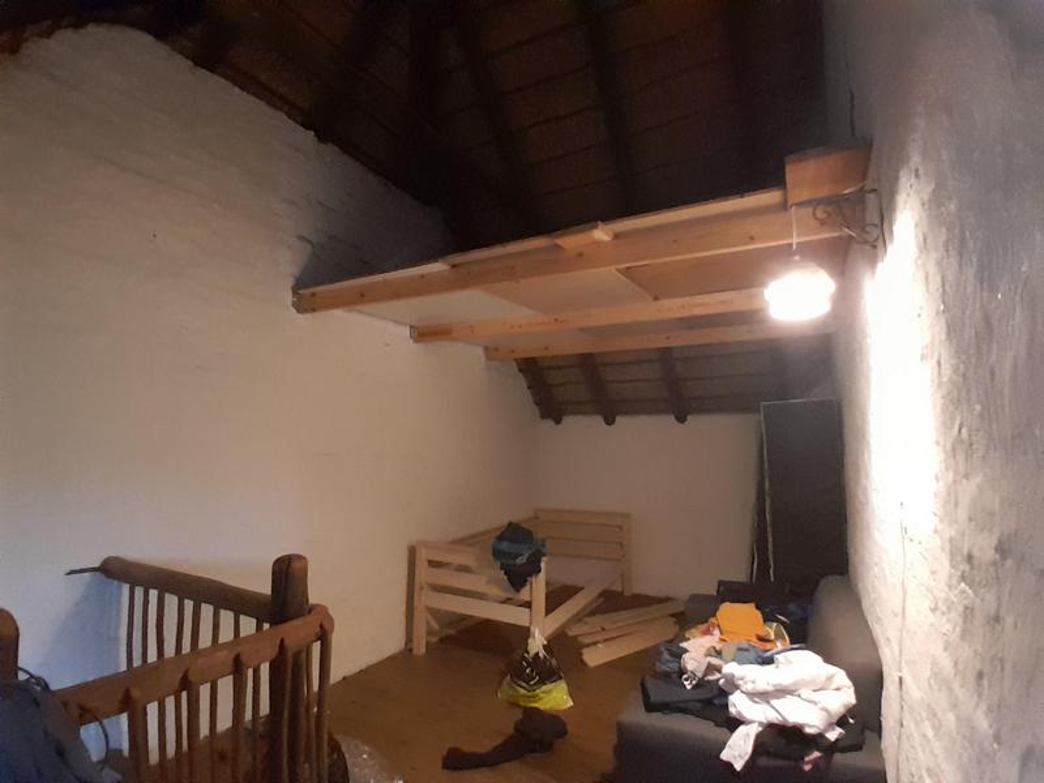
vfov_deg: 74.7
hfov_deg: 91.0
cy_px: 392
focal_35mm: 17
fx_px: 513
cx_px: 522
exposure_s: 1/15
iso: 800
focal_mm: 1.46
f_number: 2.2
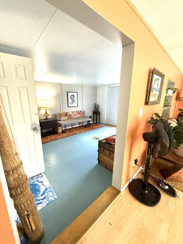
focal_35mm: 14
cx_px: 92
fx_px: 99
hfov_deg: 85.7
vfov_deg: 102.1
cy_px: 122
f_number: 2.2
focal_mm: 2.22
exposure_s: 1/60
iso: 400
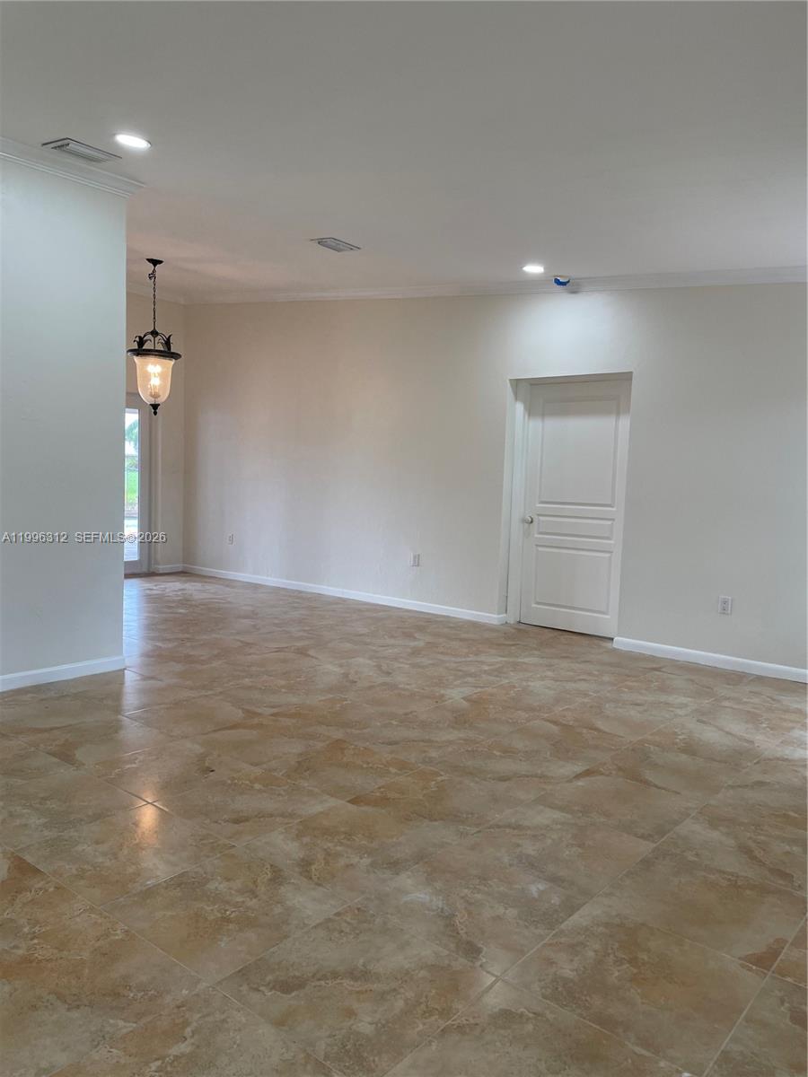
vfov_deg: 67.3
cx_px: 404
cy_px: 538
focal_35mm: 26
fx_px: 809
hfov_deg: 53.1
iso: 64
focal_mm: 4.2
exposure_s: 1/120
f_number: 1.6
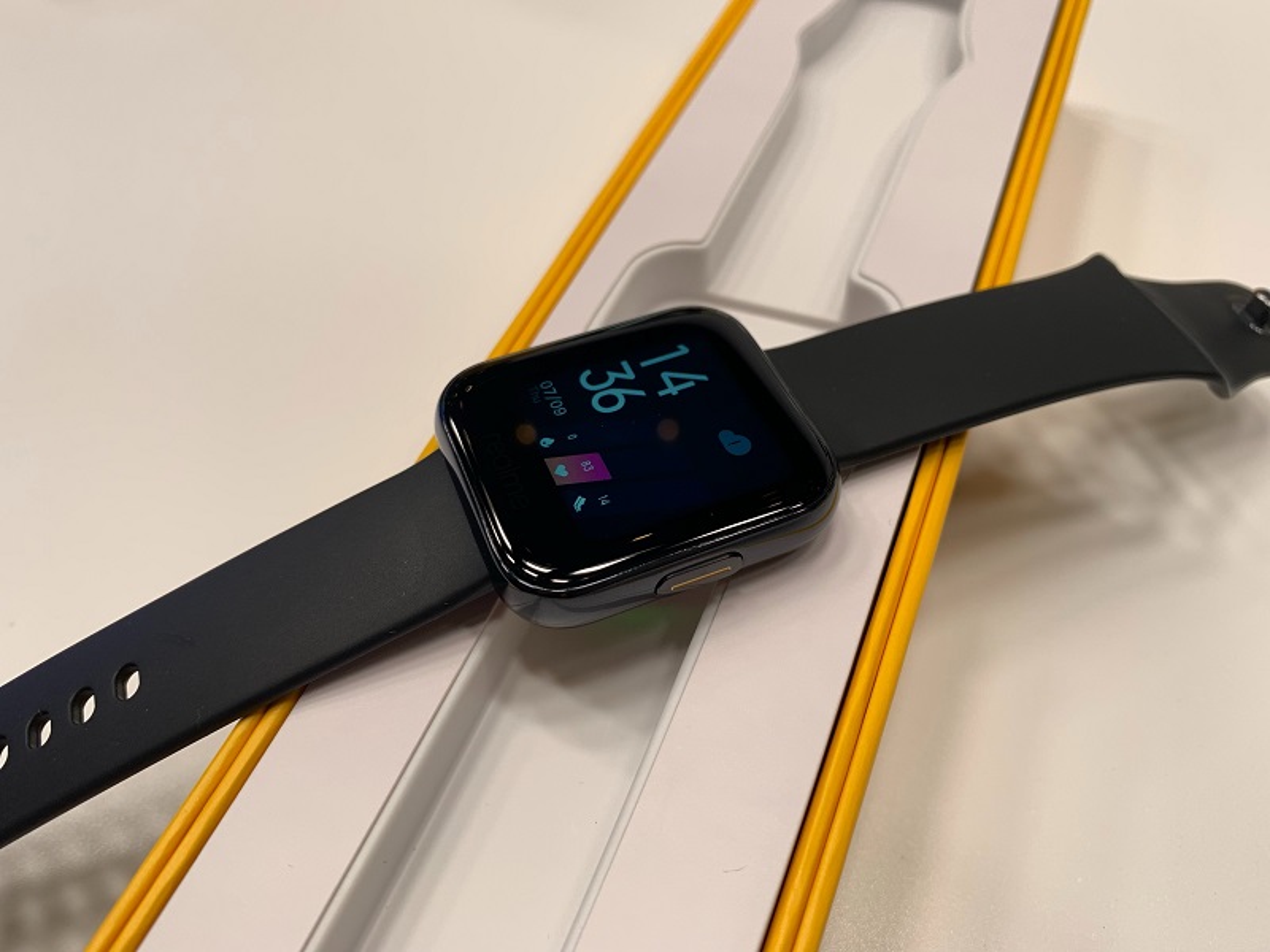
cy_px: 476
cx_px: 635
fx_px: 954
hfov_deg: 67.3
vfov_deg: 53.1
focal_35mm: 26
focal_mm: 4.25
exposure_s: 1/113
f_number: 1.8
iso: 50
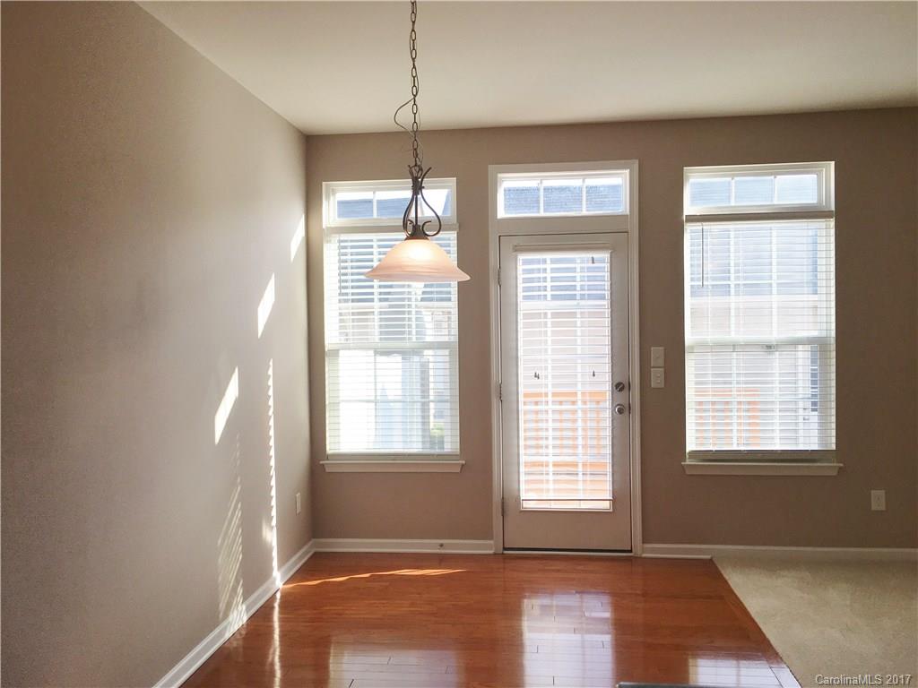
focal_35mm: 29
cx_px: 459
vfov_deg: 48.2
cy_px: 344
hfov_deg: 61.7
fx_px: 769
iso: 25
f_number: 2.2
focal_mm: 4.15
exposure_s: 1/234
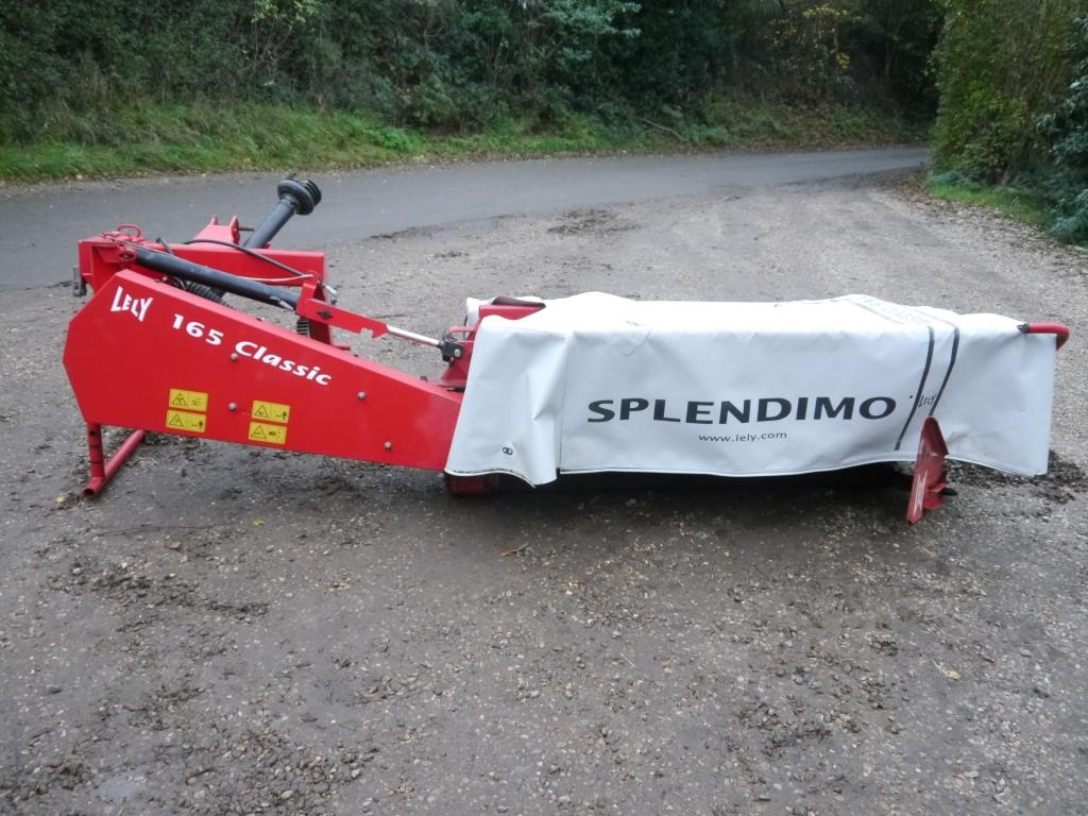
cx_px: 544
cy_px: 408
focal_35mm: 30
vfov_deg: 46.8
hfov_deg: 60.0
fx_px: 943
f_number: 3.6
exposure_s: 1/60
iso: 1600
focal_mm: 15
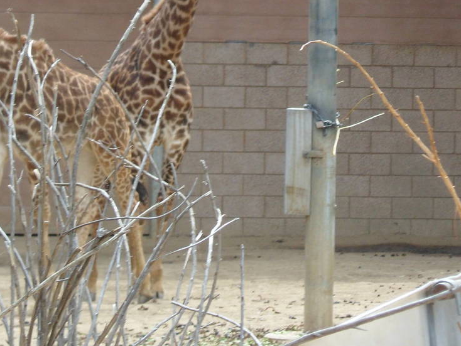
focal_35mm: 438
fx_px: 5835
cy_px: 4
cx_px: 249
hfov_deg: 4.5
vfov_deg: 3.4
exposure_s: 1/125
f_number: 5.6
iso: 80
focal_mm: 36.2
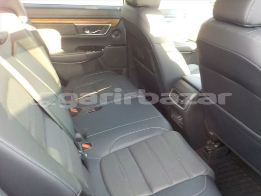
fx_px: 226
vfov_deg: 46.8
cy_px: 98
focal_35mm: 30
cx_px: 130
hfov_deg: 60.0
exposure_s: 1/30
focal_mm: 4.1
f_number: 3.3
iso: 280
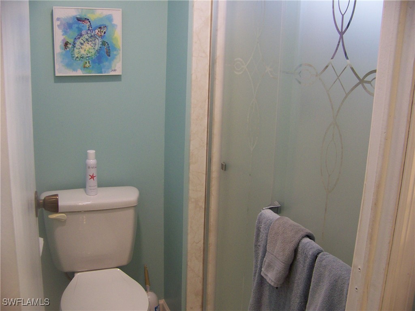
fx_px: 432
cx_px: 208
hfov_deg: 51.4
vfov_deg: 39.7
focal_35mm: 36
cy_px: 156
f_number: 2.8
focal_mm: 5.85
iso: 160
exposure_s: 1/30
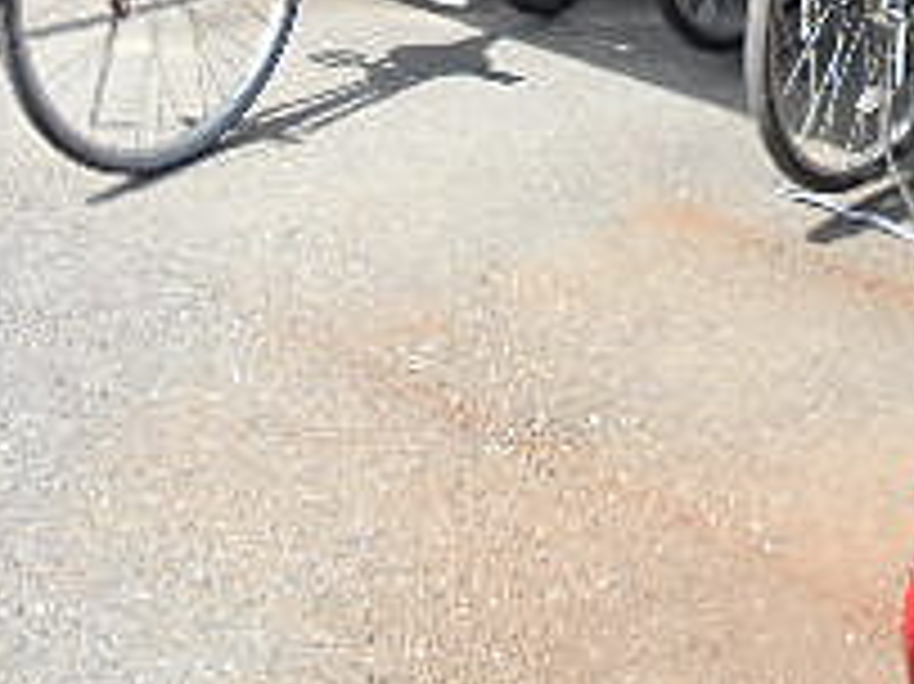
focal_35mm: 82
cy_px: -374
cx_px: 446
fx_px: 2164
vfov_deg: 16.3
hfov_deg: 23.9
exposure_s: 1/320
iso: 80
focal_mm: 4.6
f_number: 3.2
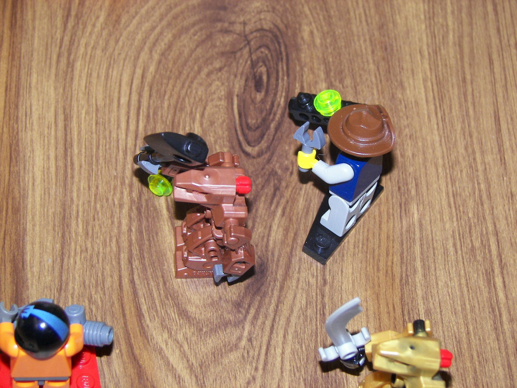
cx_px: 258
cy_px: 194
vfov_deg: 13.8
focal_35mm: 107
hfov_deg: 18.4
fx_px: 1598
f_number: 3.2
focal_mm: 17.8
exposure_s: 1/40
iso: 100
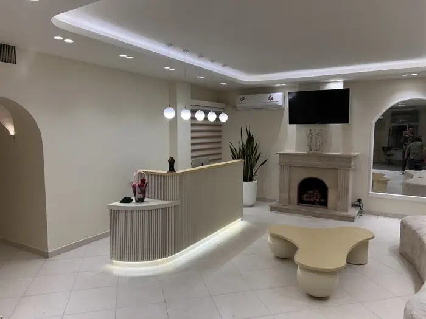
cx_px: 213
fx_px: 320
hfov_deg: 67.3
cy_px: 160
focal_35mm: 26
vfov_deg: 53.1
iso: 40
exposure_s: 1/194
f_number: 1.5
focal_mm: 5.7
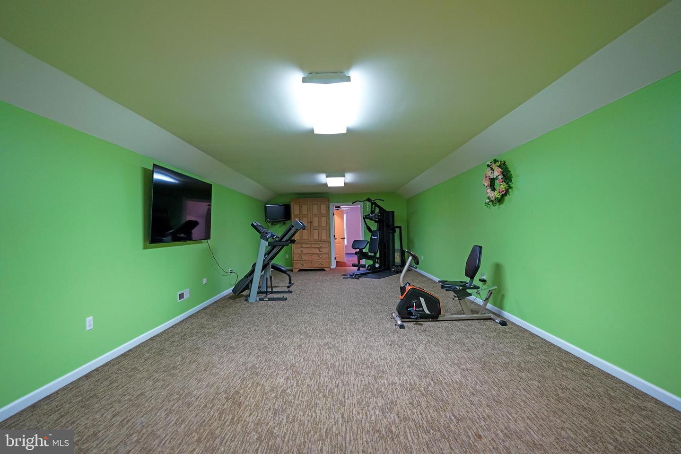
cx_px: 340
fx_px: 303
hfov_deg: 96.7
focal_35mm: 16
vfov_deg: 73.7
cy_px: 227
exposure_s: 1/160
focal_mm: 16
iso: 2000
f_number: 2.8
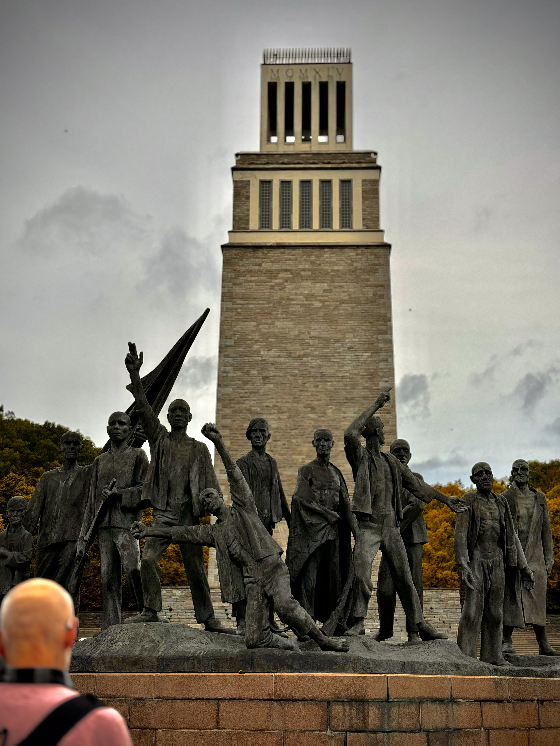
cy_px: 373
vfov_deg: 39.7
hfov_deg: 30.3
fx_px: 1035
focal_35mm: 48
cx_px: 280
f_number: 1.78
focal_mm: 6.76
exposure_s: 1/3817
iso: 64
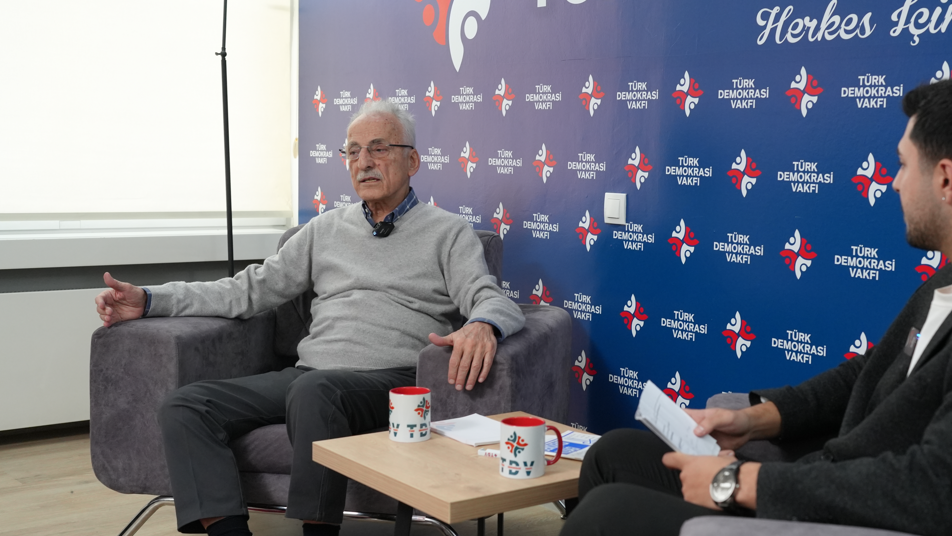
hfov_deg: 41.6
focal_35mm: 49
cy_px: 274
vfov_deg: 24.4
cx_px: 627
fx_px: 1237
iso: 1600
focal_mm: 35
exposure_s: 1/160
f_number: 4
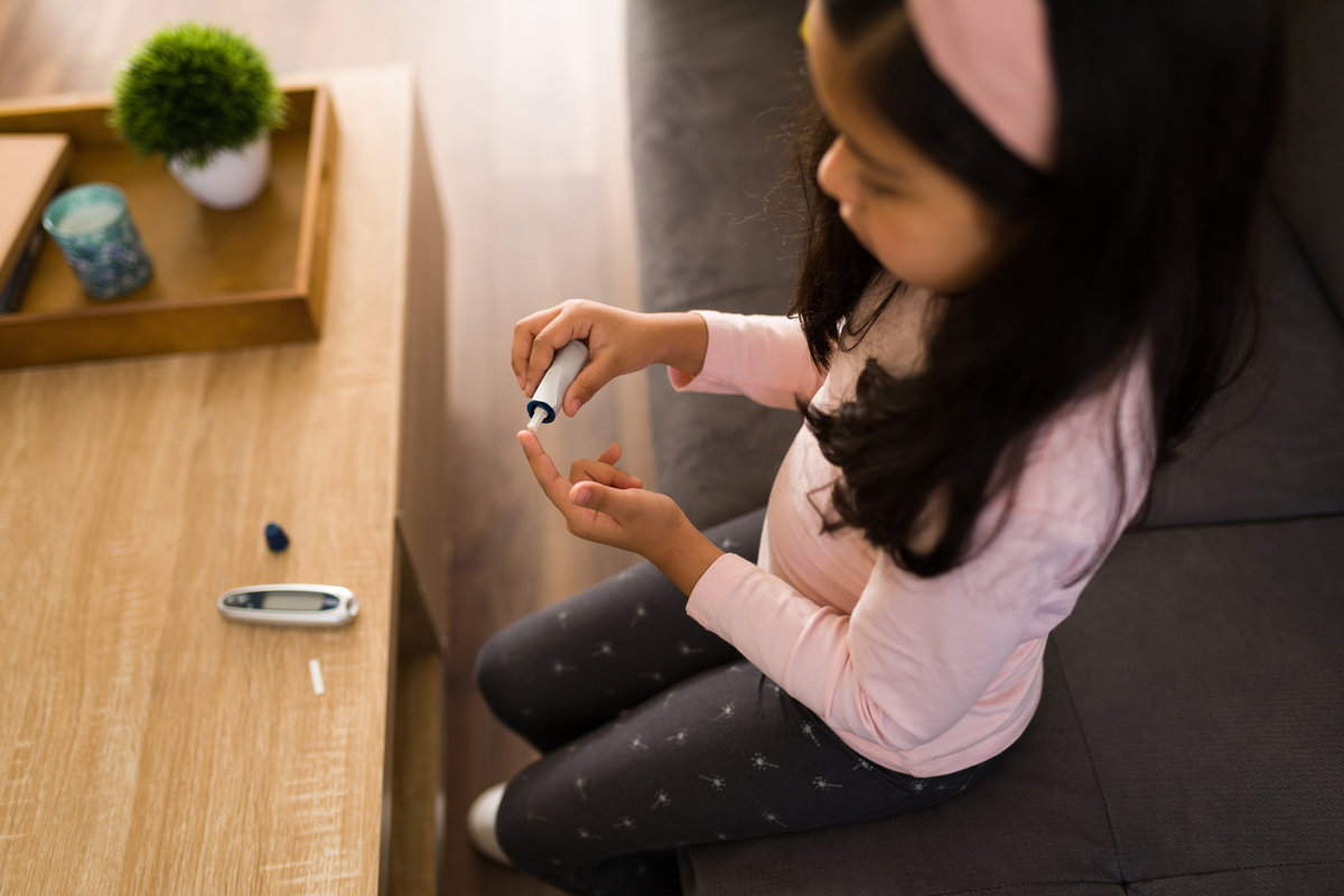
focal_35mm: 35
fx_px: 1307
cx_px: 672
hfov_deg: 54.4
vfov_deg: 37.9
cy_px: 448
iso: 400
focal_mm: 35
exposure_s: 1/160
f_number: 1.8
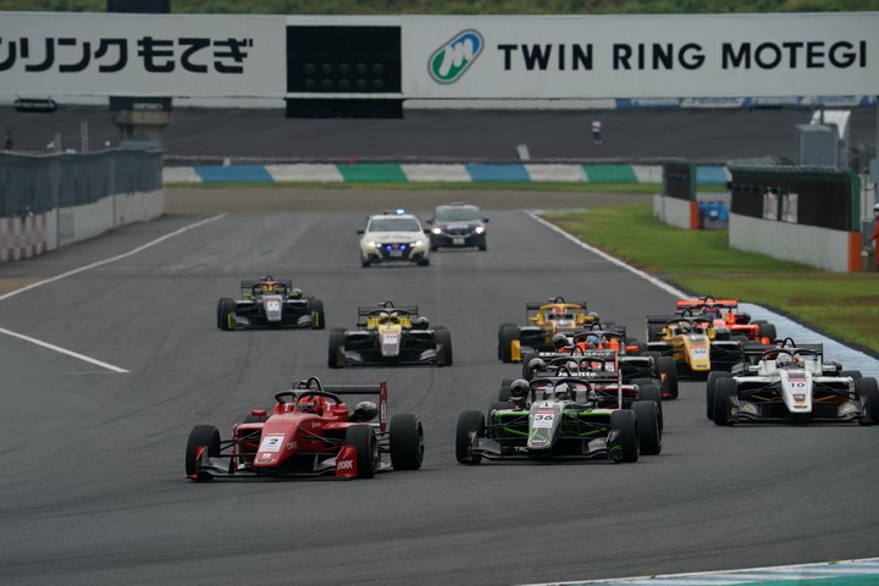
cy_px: 293
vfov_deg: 2.7
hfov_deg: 4.1
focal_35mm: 500
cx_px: 440
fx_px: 12207
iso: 400
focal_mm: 500
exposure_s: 1/800
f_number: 10
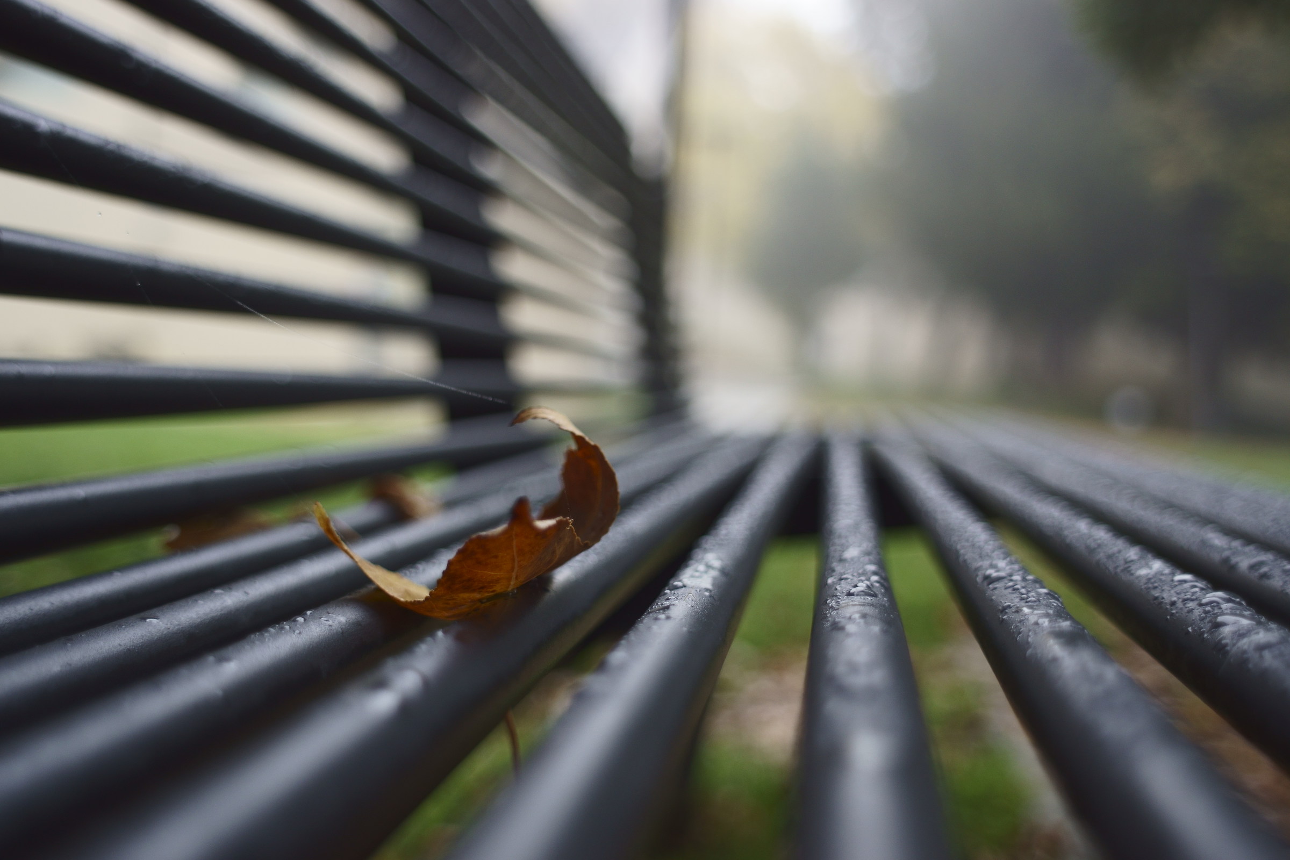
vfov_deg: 36.9
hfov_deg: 53.1
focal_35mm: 36
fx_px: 1290
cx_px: 645
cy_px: 430
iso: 200
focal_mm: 24
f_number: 2.8
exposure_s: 1/160
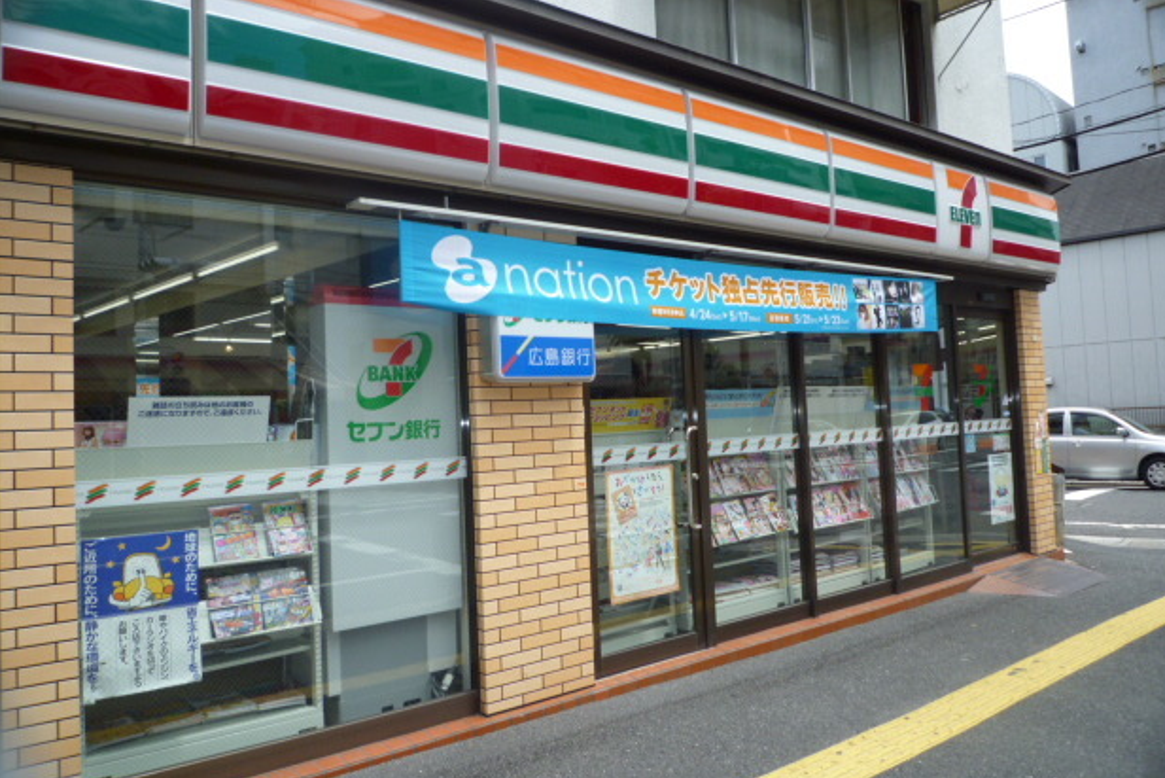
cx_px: 603
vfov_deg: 47.9
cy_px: 377
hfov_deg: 67.4
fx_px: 874
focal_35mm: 27
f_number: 3.2
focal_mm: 4.4
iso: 100
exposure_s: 1/500
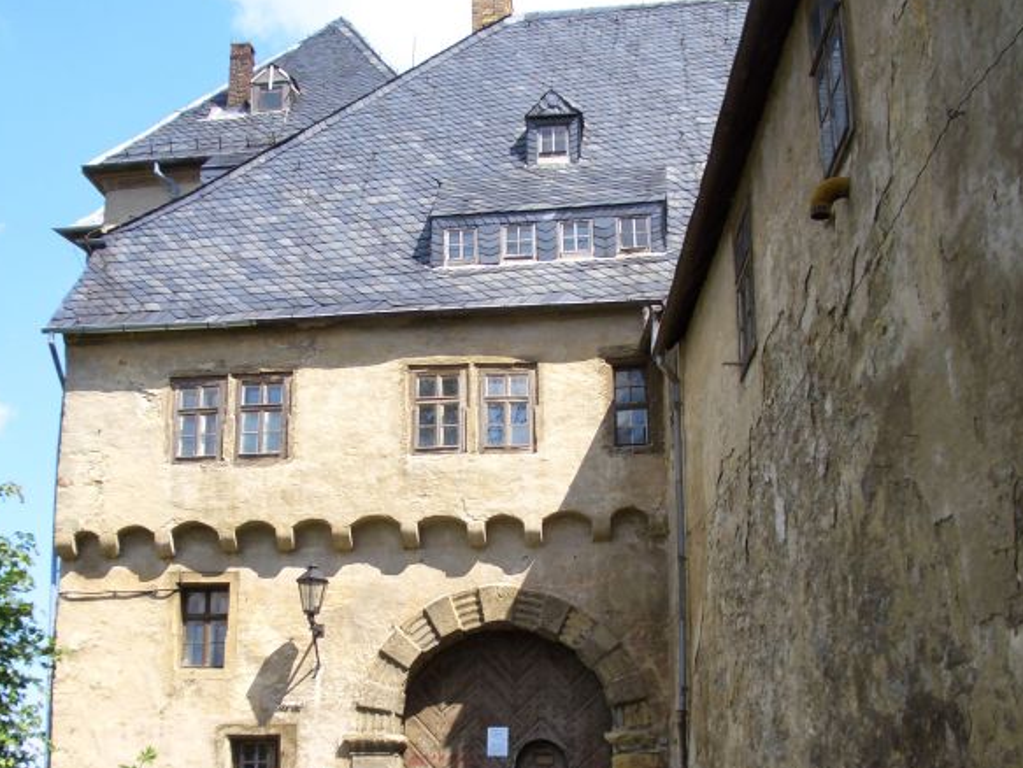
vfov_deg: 30.2
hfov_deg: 39.6
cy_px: 451
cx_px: 483
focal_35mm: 48
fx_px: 1419
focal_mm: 5.8
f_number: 4.3
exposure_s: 1/200
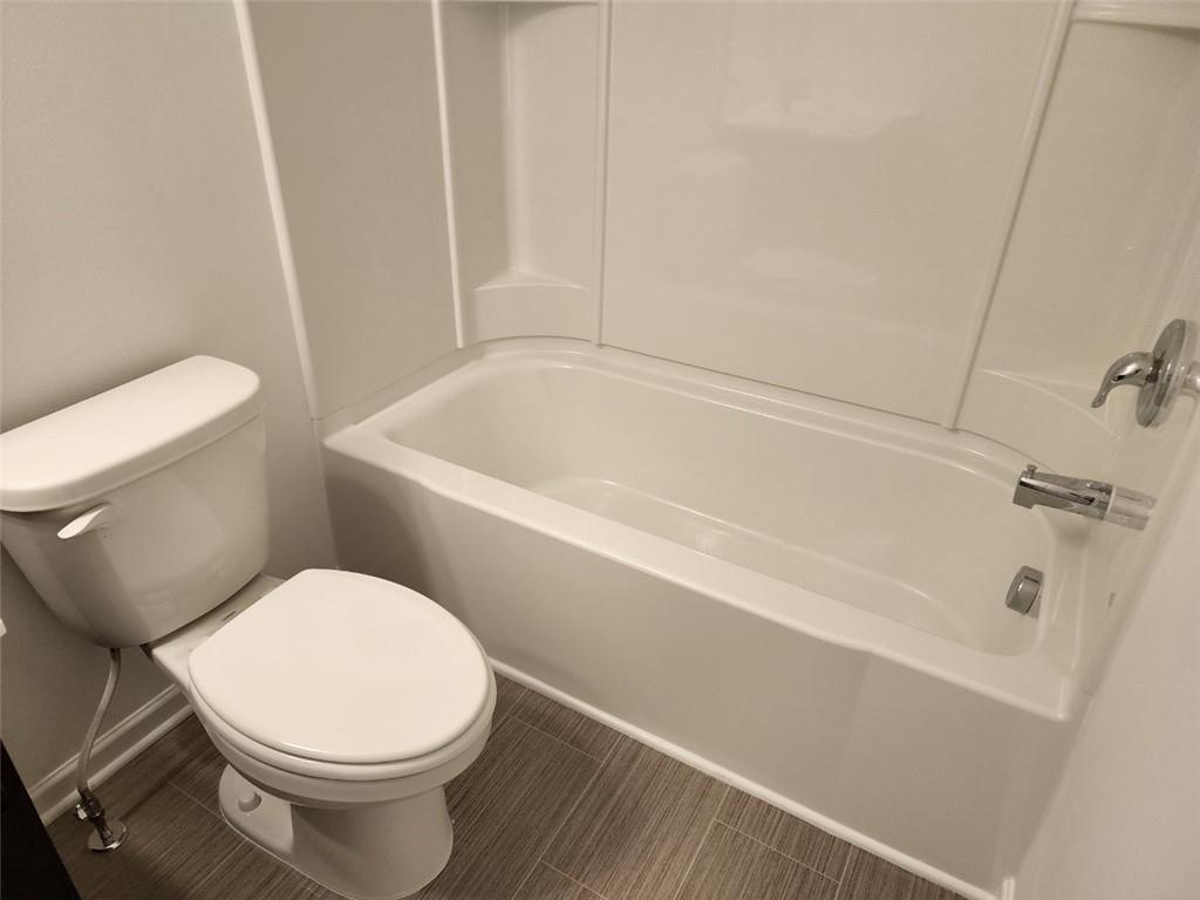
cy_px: 450
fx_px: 797
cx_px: 600
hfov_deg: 73.9
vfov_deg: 58.9
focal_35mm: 23
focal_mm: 6.4
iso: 160
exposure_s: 1/120
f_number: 1.8
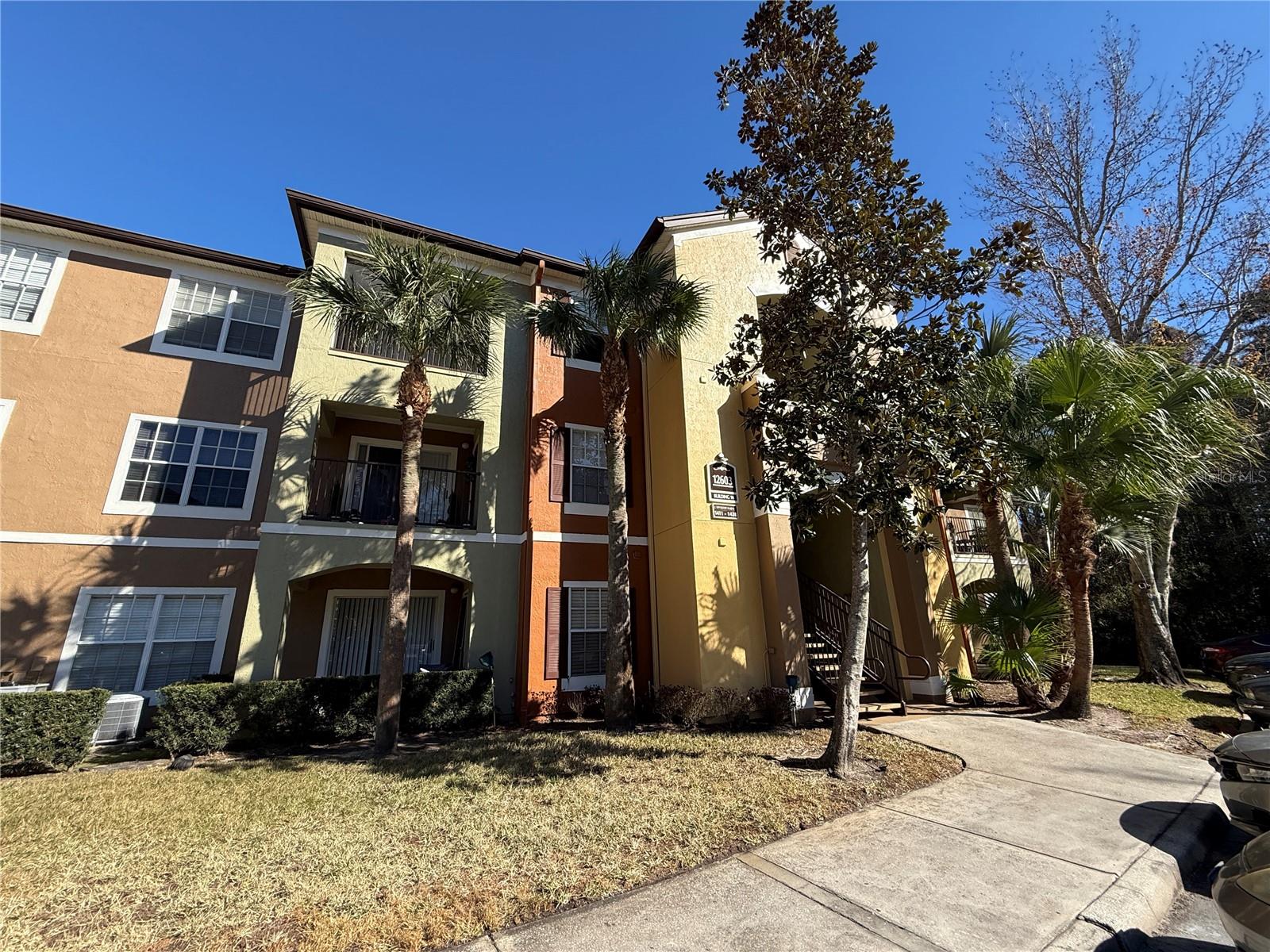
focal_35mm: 14
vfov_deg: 85.7
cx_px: 635
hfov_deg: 102.1
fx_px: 514
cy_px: 476
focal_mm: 2.22
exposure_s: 1/1211
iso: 64
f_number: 2.2
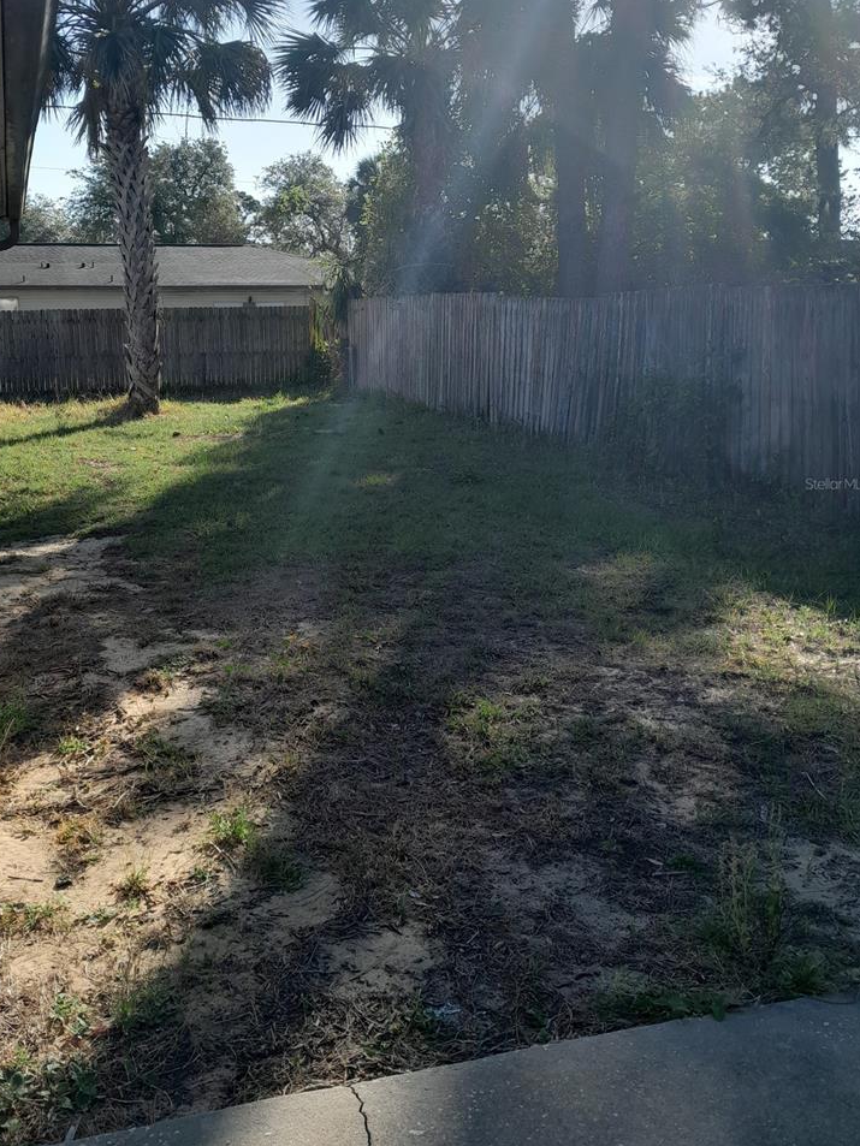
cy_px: 483
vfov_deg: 53.7
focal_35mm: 34
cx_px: 331
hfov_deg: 41.5
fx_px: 1126
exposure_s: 1/279
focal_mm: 4
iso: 40
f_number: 1.8
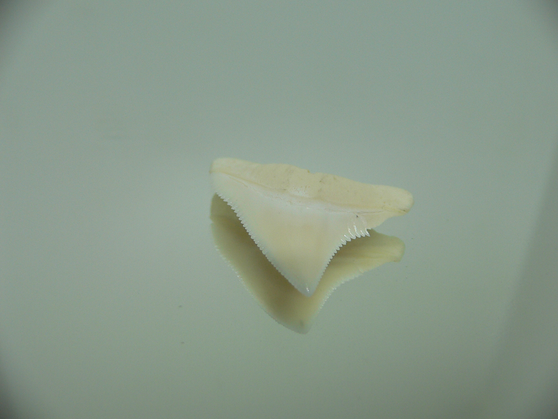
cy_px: 210
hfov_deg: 52.6
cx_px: 279
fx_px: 564
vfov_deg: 40.7
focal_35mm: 35
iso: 80
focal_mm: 4.6
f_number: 2.8
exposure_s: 1/60
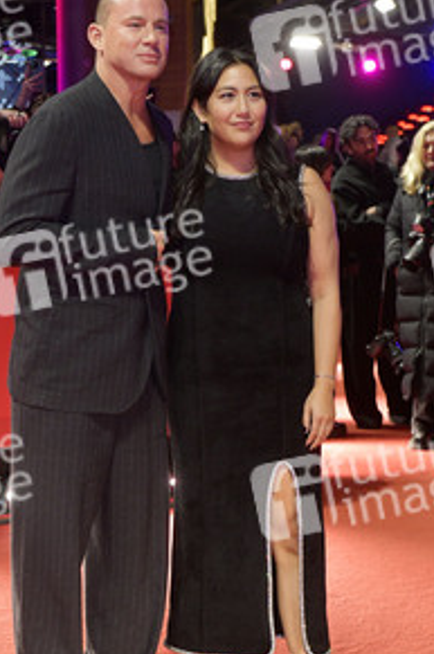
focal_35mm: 77
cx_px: 162
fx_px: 1397
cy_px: 375
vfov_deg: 26.3
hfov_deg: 17.6
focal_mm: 56
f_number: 6.3
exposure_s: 1/250
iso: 2000
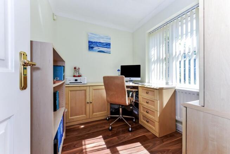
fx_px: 90
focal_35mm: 14
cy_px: 77
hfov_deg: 104.2
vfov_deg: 81.3
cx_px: 115
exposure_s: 1/200
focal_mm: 14
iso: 400
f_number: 9
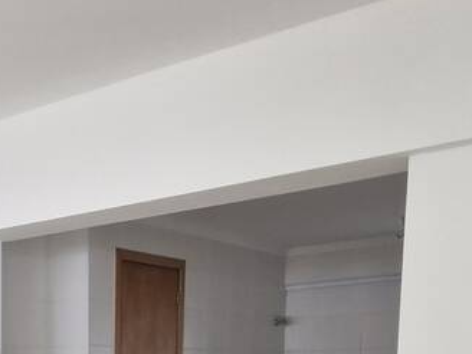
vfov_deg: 21.9
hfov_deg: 30.6
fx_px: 777
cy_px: 511
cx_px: -33
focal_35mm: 57
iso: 80
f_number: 2.2
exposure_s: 1/60
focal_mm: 1.74
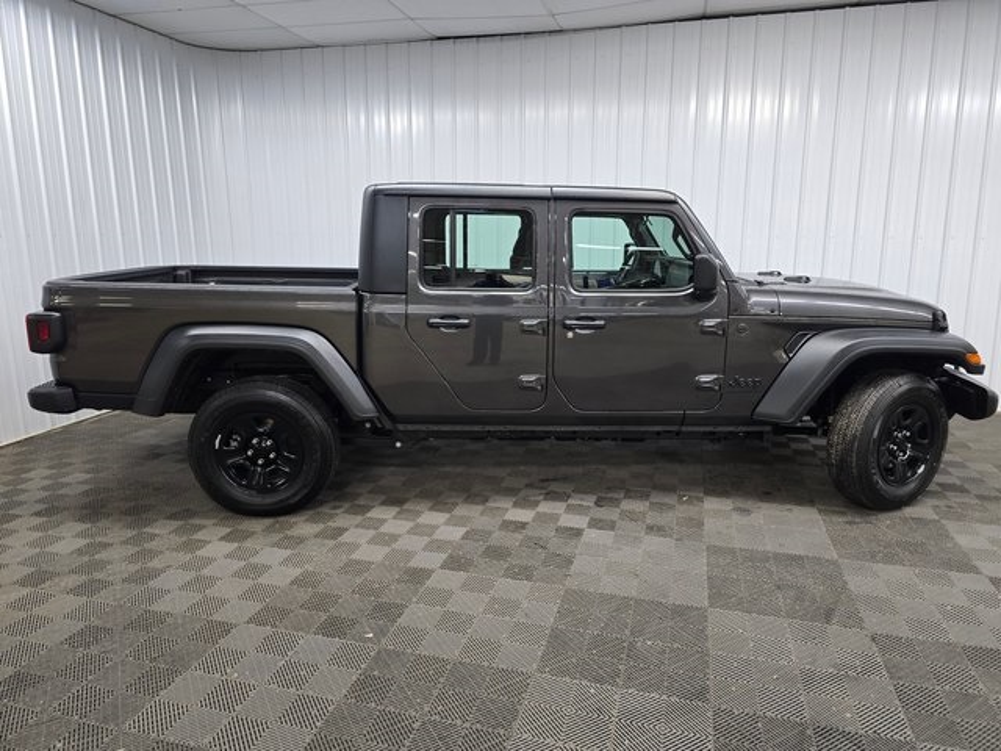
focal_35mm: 23
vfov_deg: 58.9
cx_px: 500
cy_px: 376
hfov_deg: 73.9
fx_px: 665
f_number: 1.7
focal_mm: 6.3
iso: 400
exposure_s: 1/120
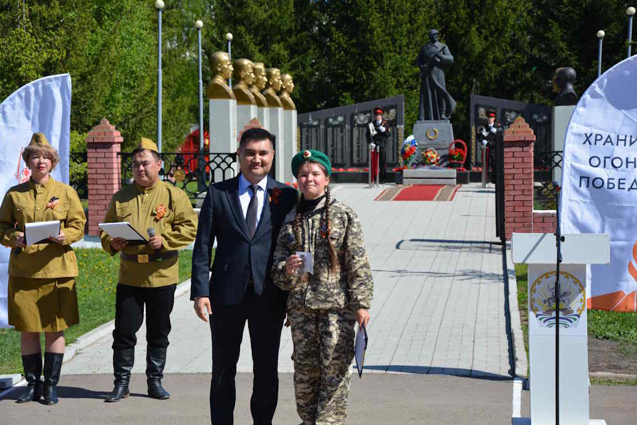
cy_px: 211
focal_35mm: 106
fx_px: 1875
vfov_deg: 12.9
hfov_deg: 19.3
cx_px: 318
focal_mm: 70
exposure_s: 1/800
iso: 200
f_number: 7.1
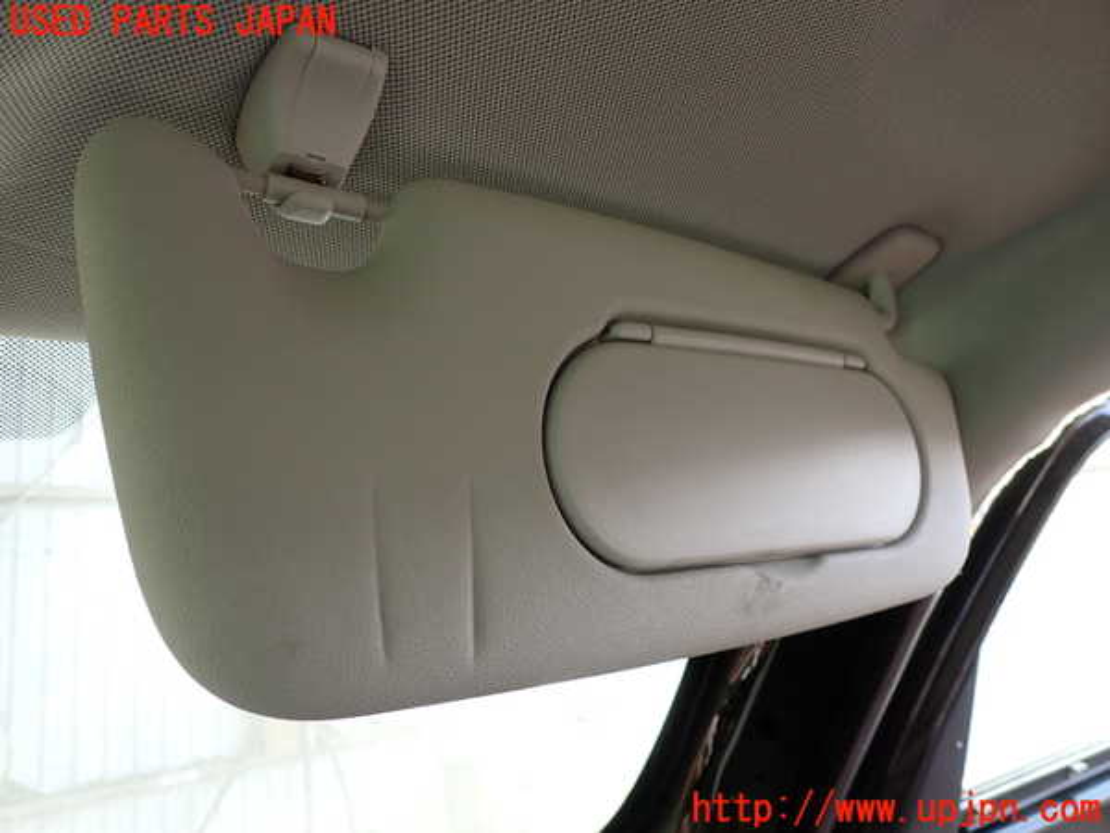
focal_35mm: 25
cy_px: 416
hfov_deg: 69.4
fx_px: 802
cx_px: 555
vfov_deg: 54.9
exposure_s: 1/60
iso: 100
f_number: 2.8
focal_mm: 4.5
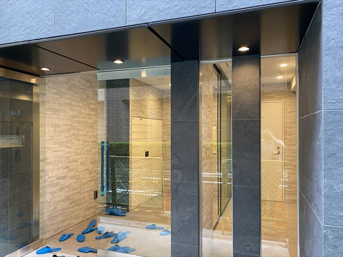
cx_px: 172
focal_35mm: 26
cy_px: 128
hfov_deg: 67.3
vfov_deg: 53.1
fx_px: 258
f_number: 1.8
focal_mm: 4.25
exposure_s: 1/60
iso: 160
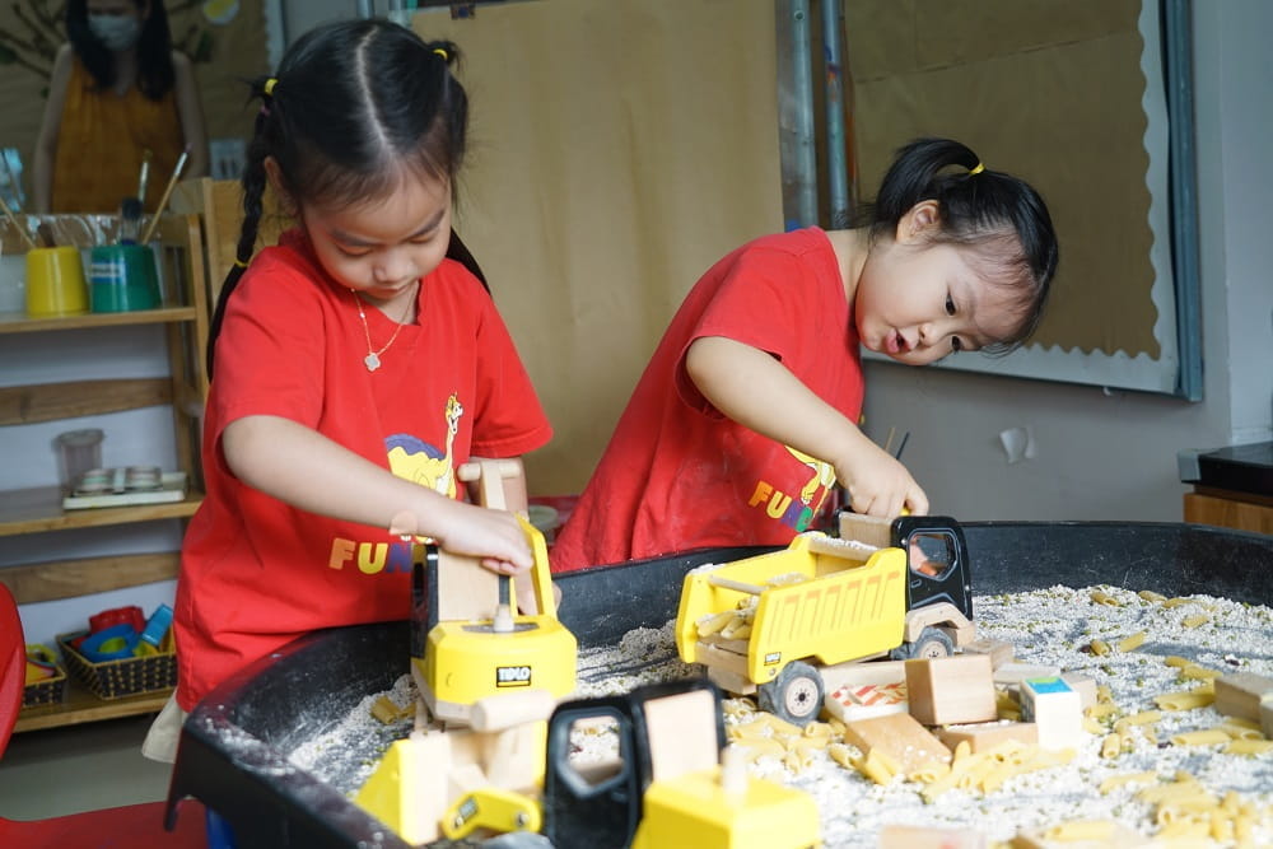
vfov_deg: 28.1
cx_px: 636
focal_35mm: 48
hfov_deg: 41.1
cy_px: 424
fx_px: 1697
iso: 320
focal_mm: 48
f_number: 4.5
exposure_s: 1/60
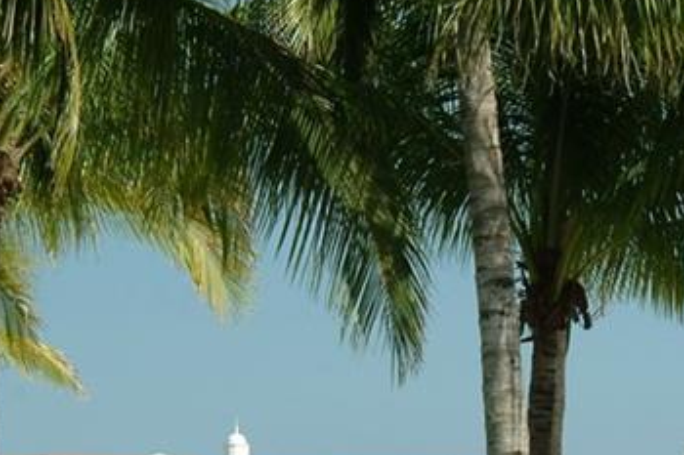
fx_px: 3921
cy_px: 480
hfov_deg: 10.0
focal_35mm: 206
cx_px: 520
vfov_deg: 6.6
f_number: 8
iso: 100
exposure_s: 1/250
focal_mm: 47
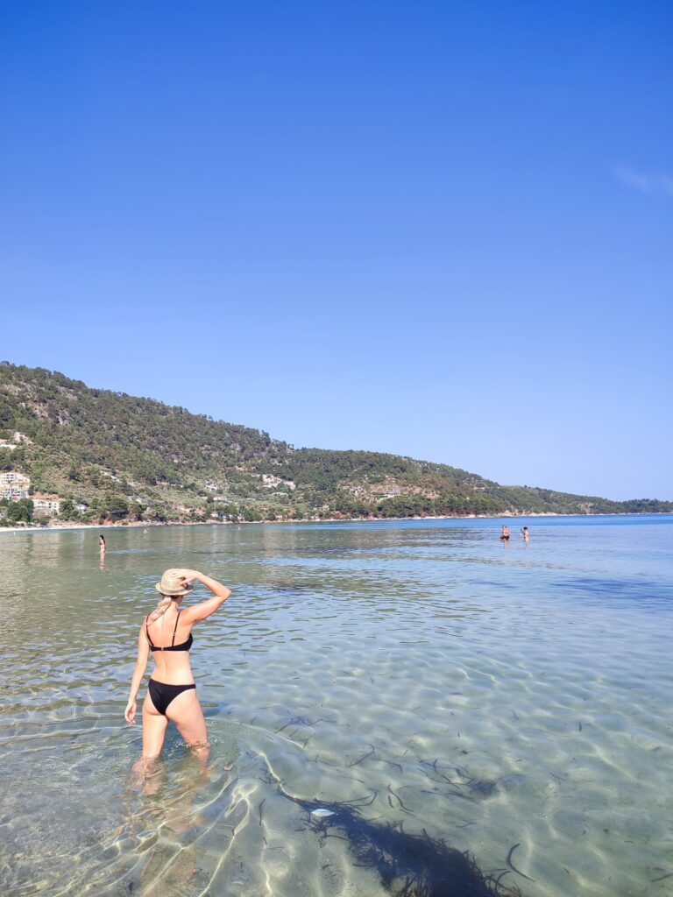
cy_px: 448
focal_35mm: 24
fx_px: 622
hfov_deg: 56.8
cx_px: 336
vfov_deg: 71.6
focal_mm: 5.89
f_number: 1.89
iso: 50
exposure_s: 1/506
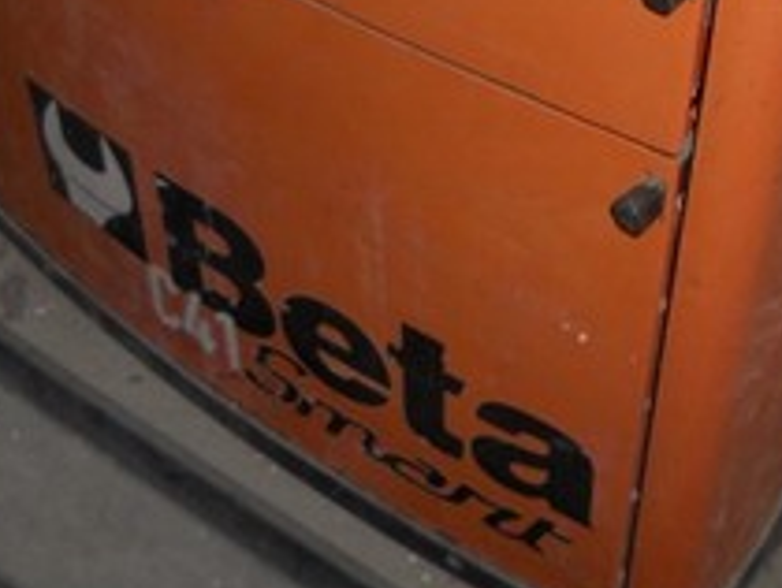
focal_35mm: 77
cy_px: 15
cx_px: 406
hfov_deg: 25.3
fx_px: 1741
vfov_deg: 18.7
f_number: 3.2
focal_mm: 4.9
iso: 80
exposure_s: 1/25
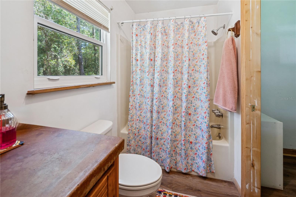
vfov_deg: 81.2
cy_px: 98
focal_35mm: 14
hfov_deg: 104.2
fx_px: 115
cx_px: 148
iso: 400
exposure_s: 1/20
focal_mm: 14
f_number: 8
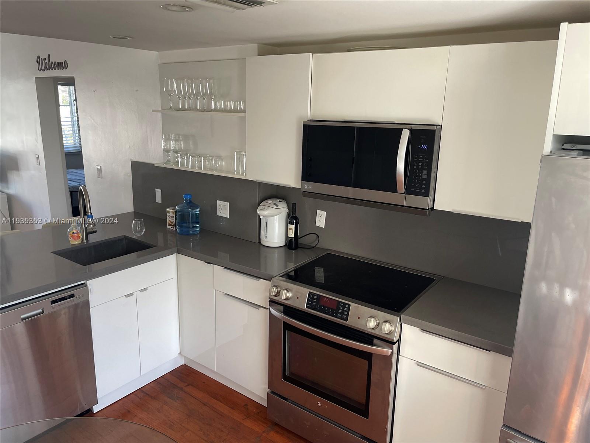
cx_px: 295
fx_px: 426
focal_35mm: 25
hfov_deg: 69.4
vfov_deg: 54.9
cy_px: 222
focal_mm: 5.1
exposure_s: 1/102
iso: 125
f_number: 1.6
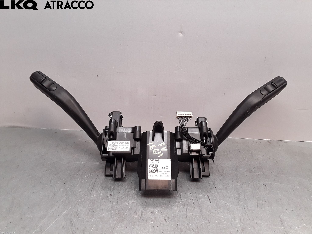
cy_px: 117
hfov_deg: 63.4
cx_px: 156
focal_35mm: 28
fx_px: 252
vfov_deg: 49.7
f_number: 1.9
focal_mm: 2.91
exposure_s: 1/110
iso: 100
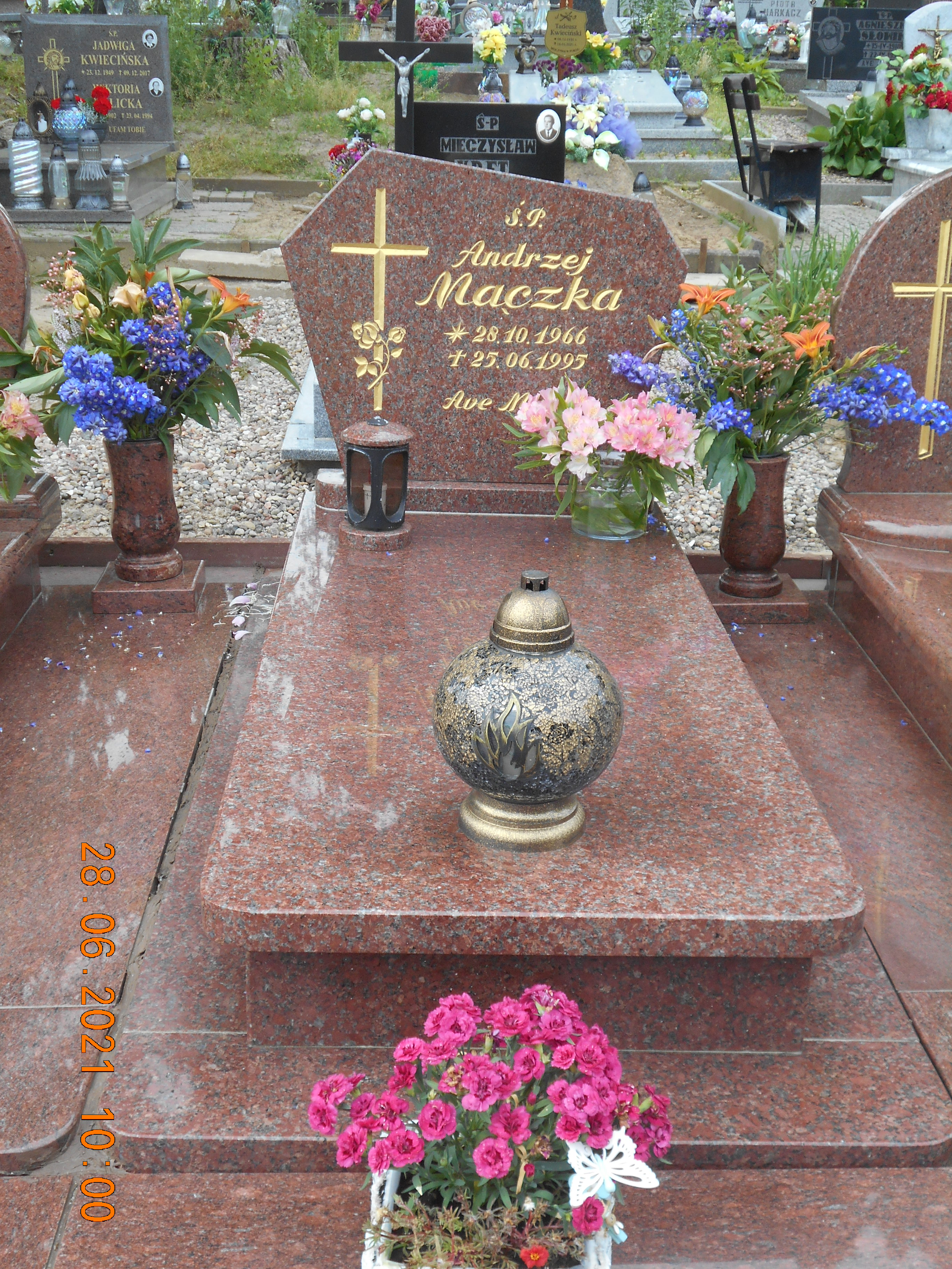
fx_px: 1613
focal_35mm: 44
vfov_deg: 42.9
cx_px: 476
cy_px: 634
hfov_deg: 32.9
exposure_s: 1/160
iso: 80
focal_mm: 7.7
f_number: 4.2
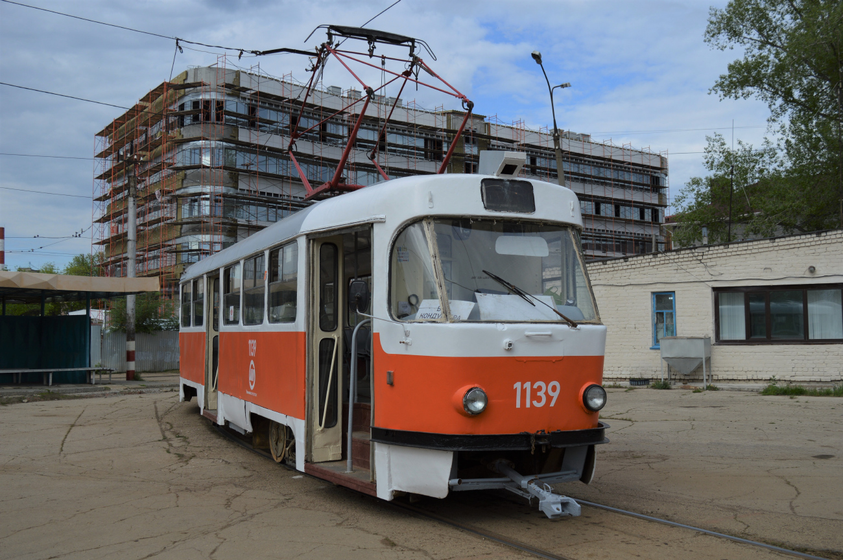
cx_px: 422
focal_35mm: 36
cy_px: 280
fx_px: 842
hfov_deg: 53.2
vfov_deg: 36.8
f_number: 5
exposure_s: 1/800
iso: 100
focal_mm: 24
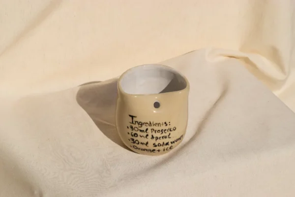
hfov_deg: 24.6
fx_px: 676
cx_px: 148
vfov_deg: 16.6
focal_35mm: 82
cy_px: 98
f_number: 13
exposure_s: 1/640
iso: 200
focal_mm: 55
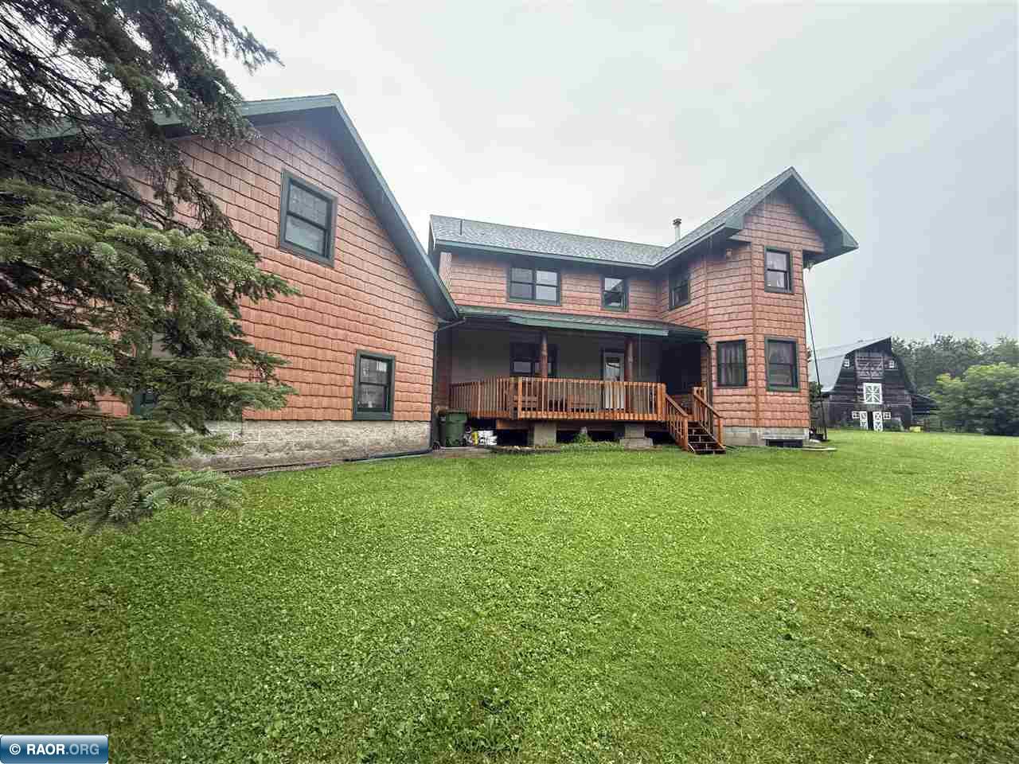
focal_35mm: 14
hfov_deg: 102.1
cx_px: 510
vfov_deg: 85.7
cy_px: 382
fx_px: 412
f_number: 2.2
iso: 125
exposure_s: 1/99
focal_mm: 2.22
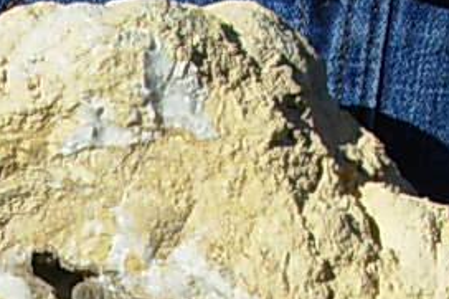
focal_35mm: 149
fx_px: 1857
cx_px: 63
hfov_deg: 13.7
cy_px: 524
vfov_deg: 8.8
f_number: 4.9
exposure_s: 1/724
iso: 50
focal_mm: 6.3
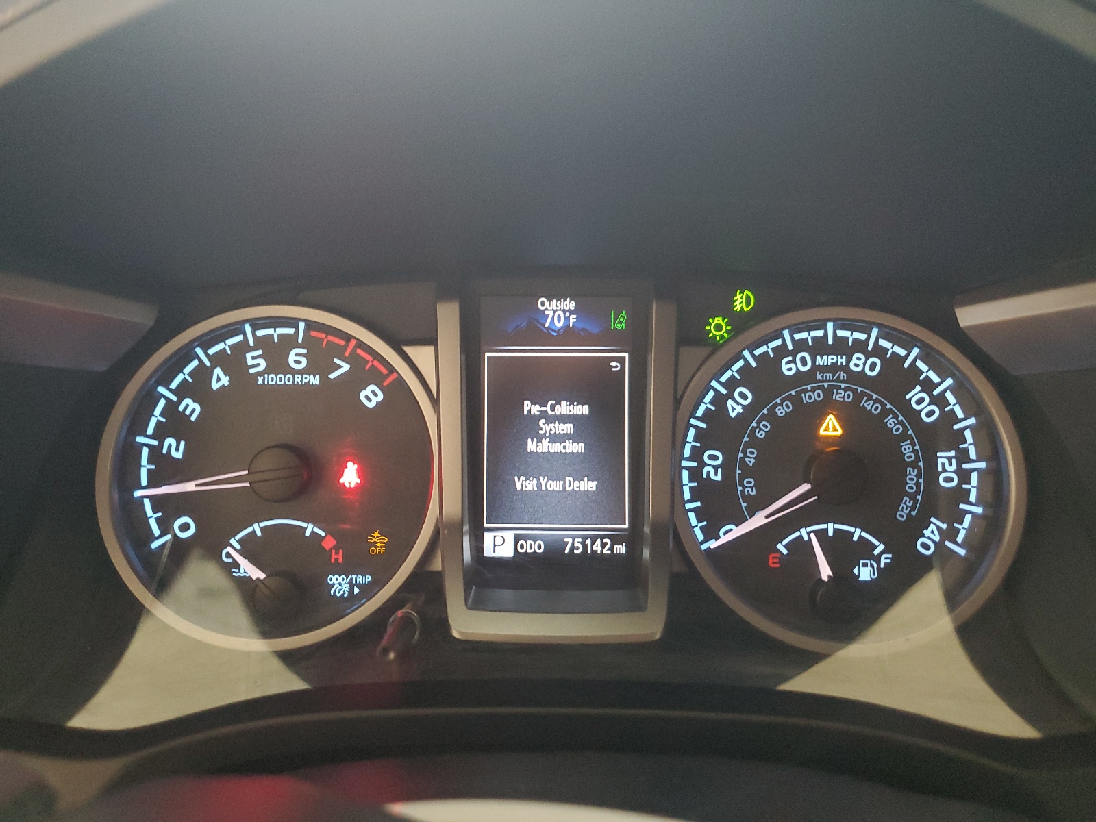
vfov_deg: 53.1
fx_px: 823
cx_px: 548
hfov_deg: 67.3
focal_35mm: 26
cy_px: 411
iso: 294
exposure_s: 1/17
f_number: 1.5
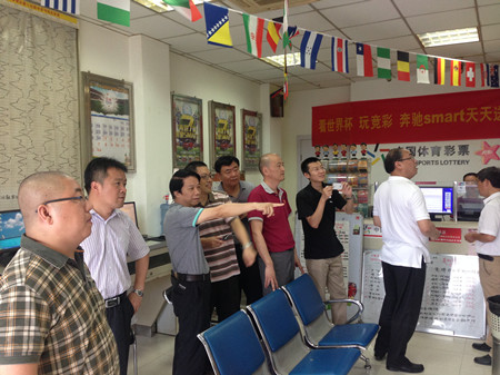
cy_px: 188
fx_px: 476
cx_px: 250
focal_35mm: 33
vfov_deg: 42.9
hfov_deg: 55.4
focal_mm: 4.12
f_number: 2.4
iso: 125
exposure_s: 1/20
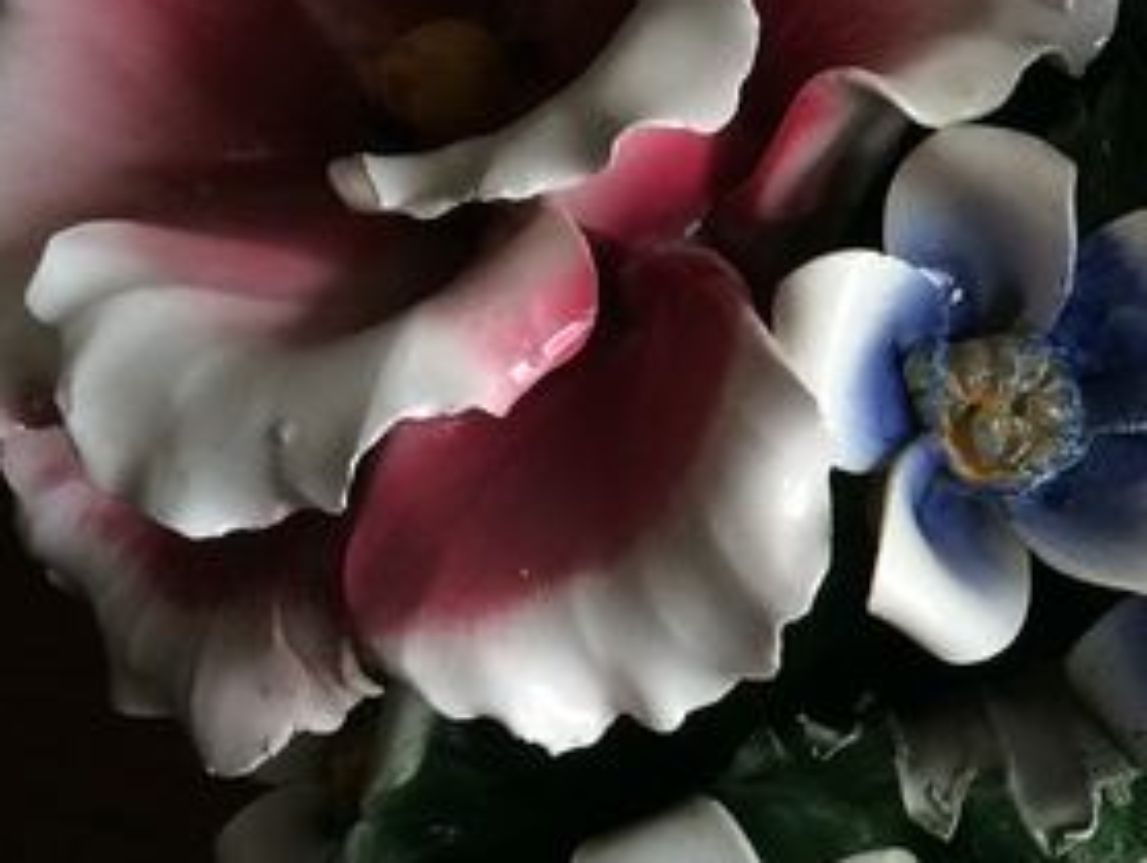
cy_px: 312
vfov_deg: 15.2
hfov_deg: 18.8
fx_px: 3217
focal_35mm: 97
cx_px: 1485
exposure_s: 1/40
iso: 40
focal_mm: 4.12
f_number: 2.2
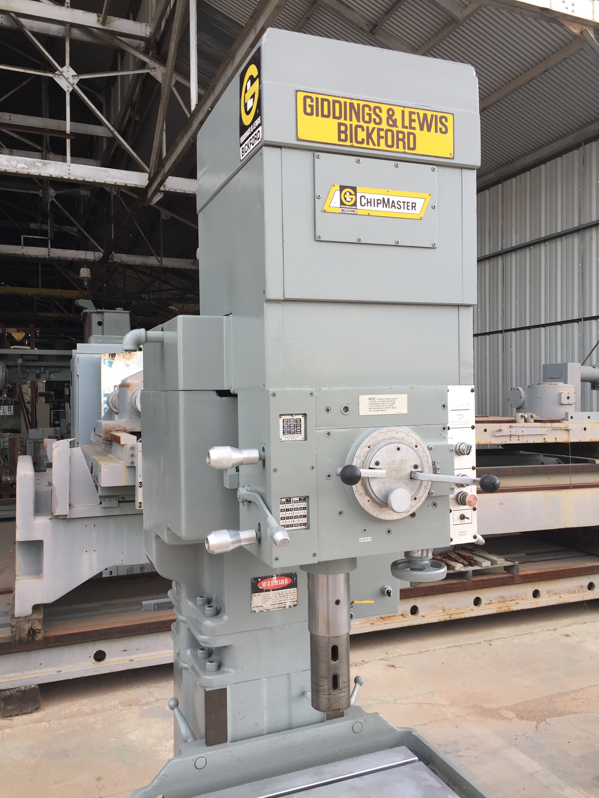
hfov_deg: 48.2
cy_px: 399
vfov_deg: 61.7
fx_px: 669
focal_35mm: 29
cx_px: 300
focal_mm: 4.15
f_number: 2.2
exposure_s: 1/130
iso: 32
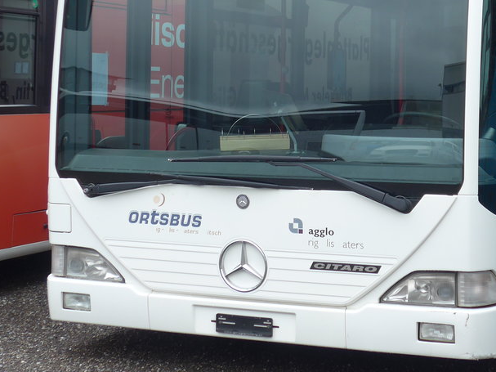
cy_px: 92
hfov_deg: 22.4
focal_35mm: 87
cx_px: 341
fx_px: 1246
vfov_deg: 16.9
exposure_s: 1/400
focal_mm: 9
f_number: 2.8
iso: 80
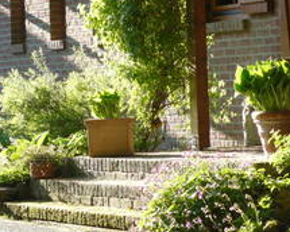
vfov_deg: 7.3
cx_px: 62
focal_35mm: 212
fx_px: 1820
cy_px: 31
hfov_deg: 9.1
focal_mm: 19.5
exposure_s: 1/125
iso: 100
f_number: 3.6
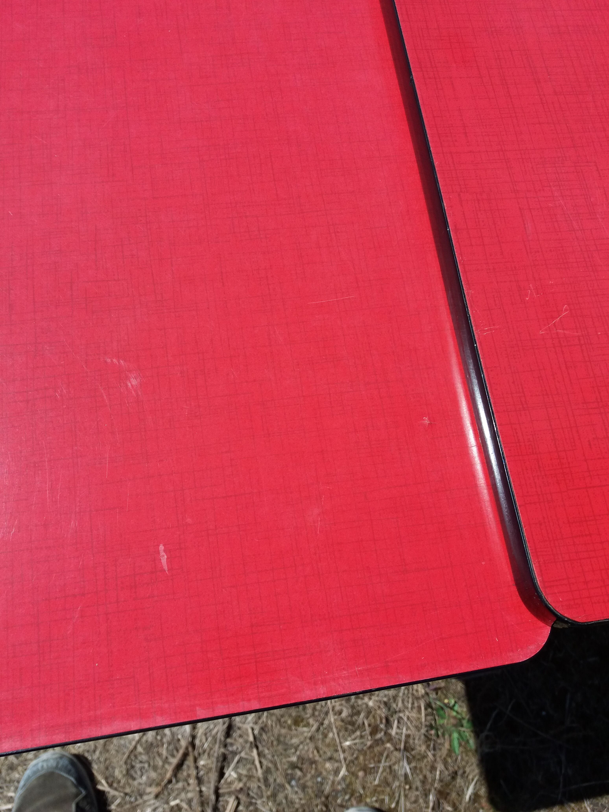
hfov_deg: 49.7
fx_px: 657
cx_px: 304
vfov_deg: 63.4
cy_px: 406
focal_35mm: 28
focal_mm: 3.7
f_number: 1.9
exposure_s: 1/2532
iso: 64
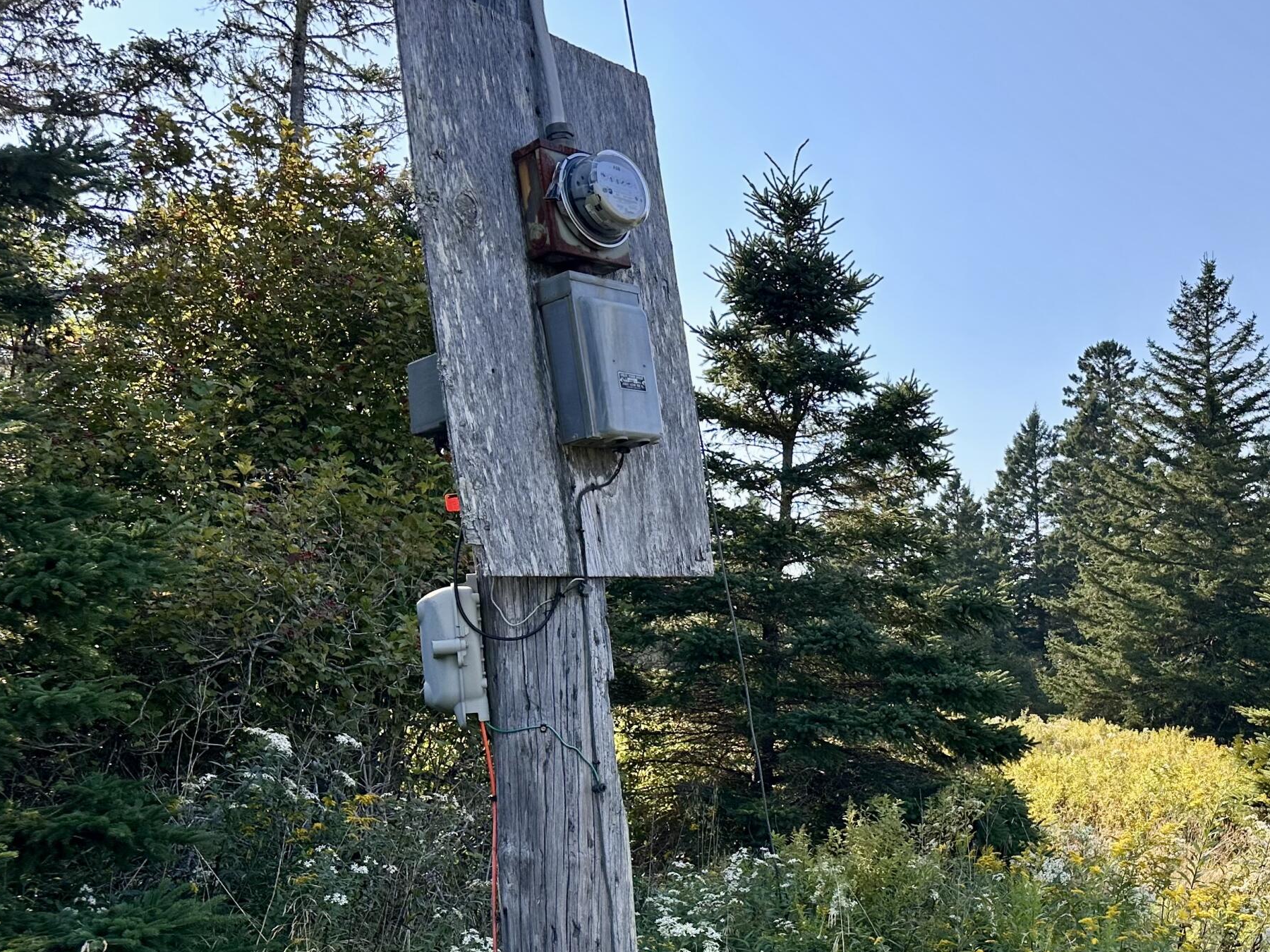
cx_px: 948
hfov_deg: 45.2
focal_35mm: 40
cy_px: 621
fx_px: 1468
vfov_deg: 35.7
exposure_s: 1/3597
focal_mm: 6.86
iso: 80
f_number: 1.78
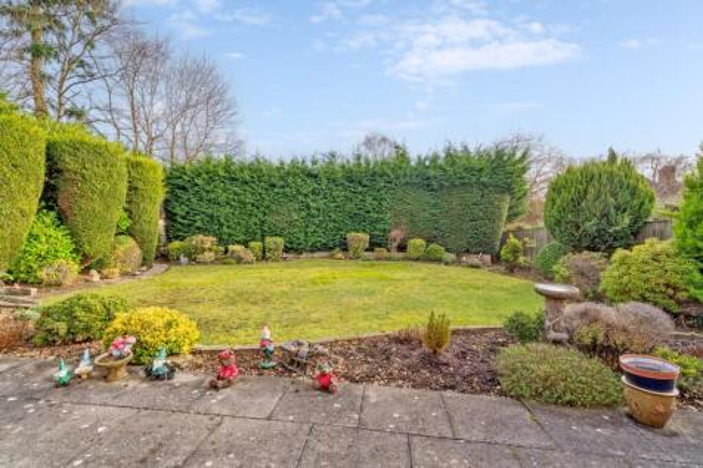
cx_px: 352
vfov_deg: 73.7
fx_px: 312
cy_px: 234
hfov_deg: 96.8
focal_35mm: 16
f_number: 10
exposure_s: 1/100
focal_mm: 16
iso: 640
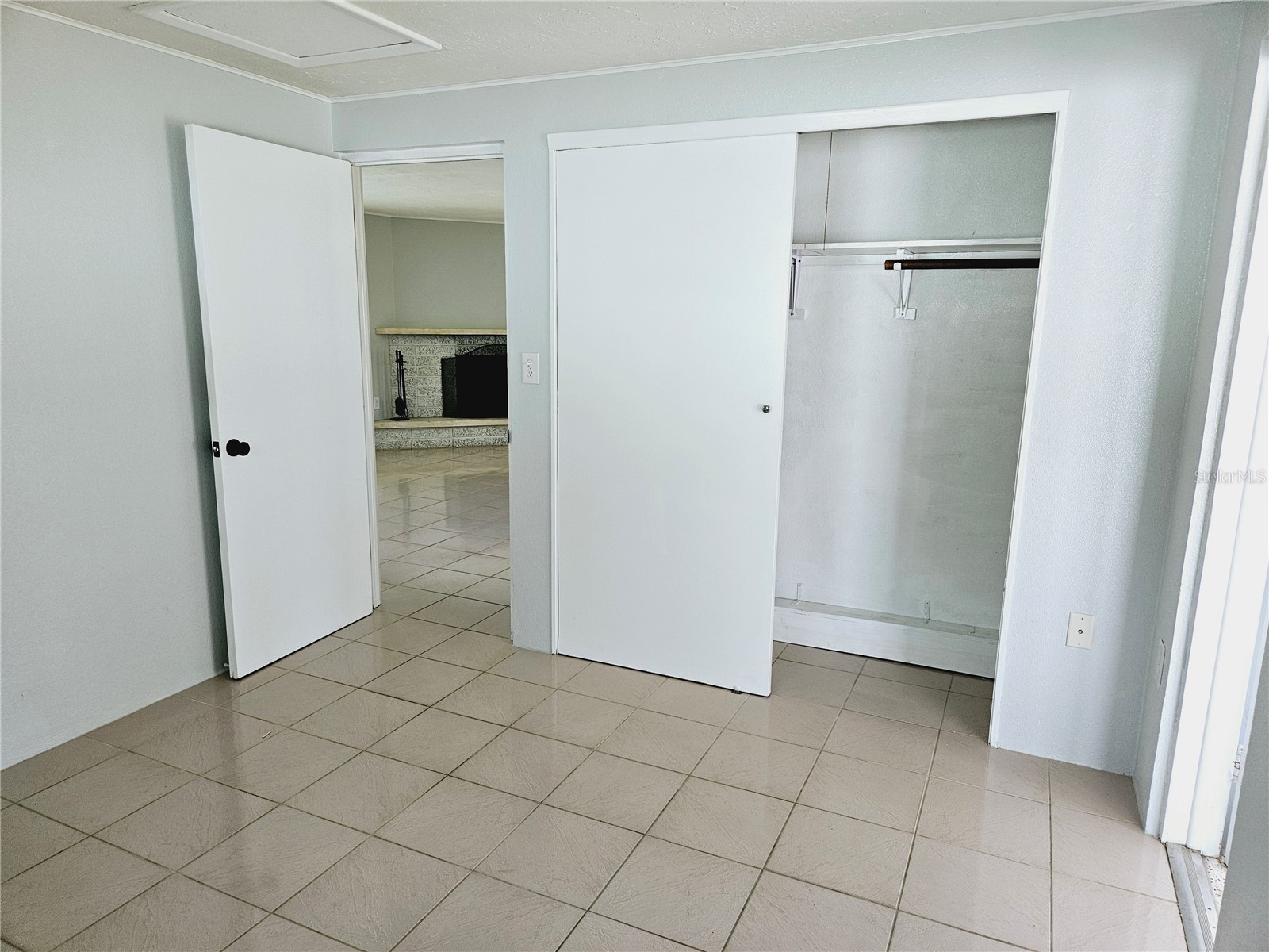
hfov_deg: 73.9
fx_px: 843
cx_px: 634
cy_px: 476
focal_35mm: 23
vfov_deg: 58.9
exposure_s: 1/207
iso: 100
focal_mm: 5.4
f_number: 1.8
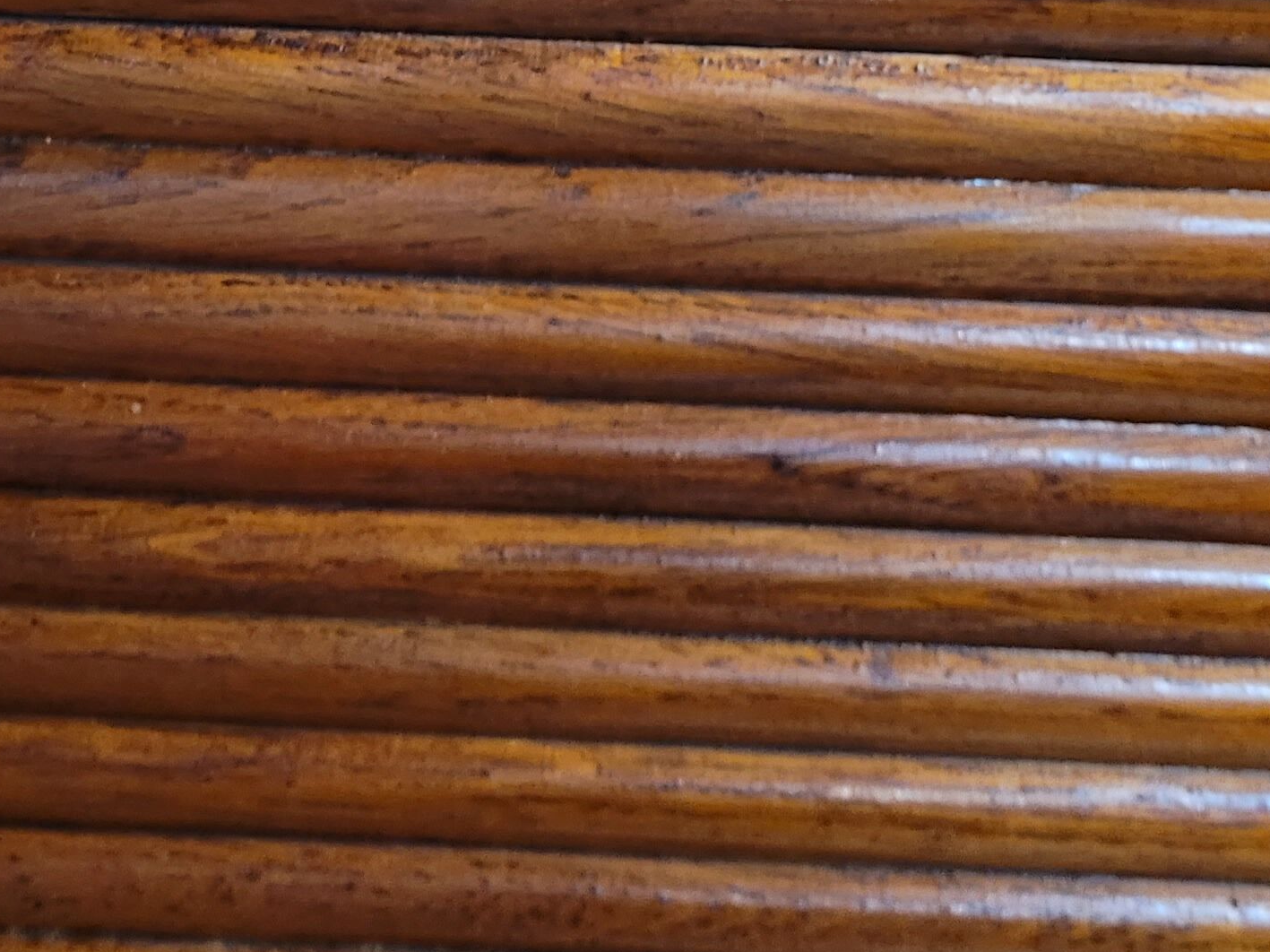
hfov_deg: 26.1
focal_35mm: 74
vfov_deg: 18.7
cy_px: -228
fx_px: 2714
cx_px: 350
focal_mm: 5.4
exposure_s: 1/25
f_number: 1.8
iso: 800
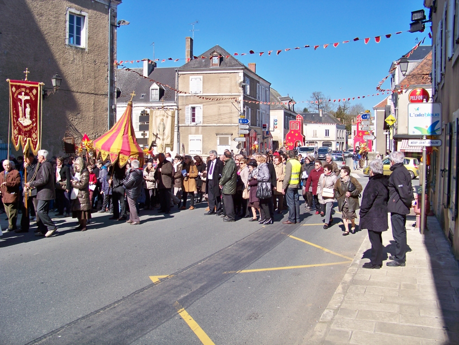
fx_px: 438
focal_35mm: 33
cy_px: 172
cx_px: 230
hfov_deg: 55.4
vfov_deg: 42.9
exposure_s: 1/800
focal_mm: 5.85
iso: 80
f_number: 2.8
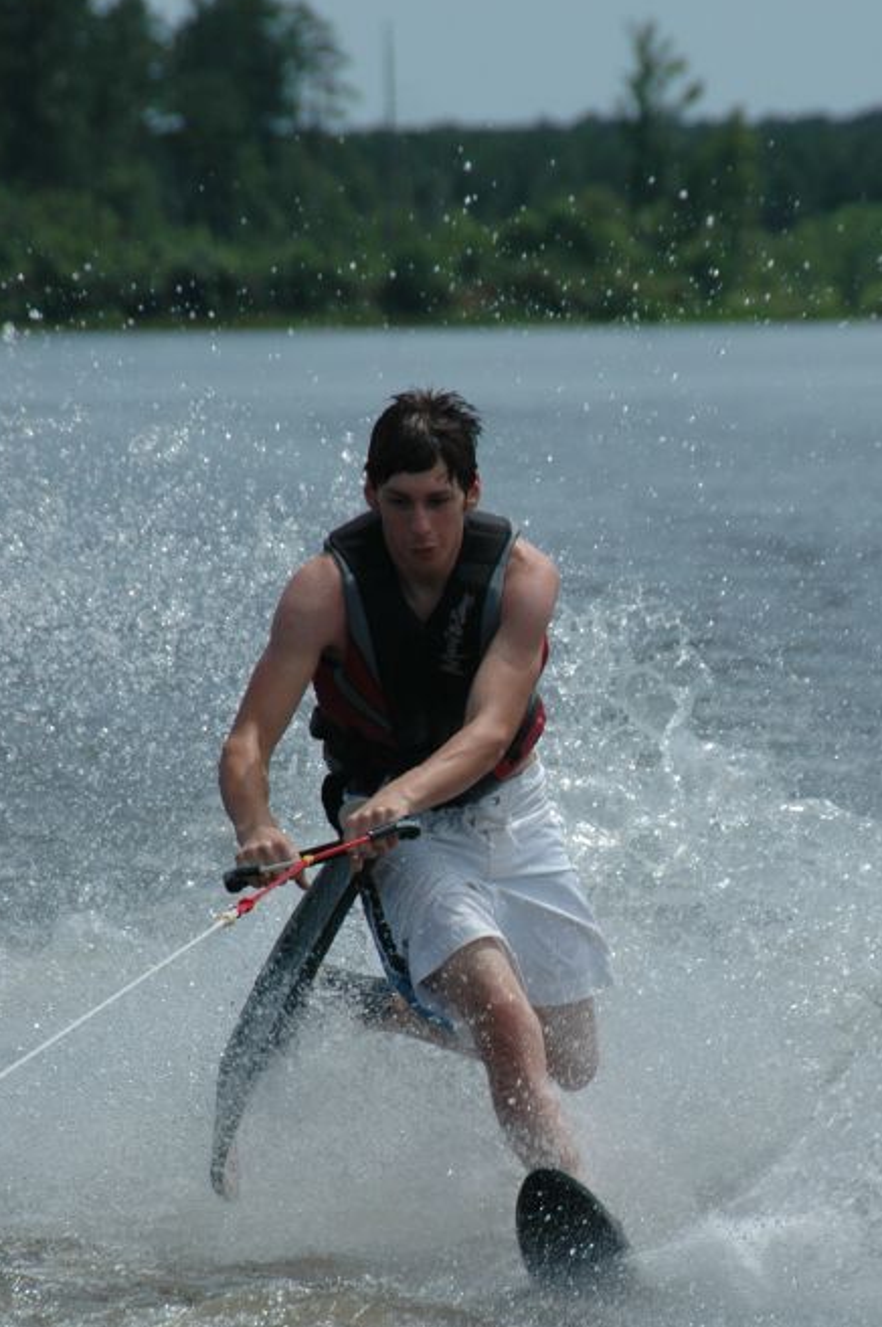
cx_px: 633
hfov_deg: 2.9
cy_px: 888
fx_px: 17234
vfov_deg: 4.4
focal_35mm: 468
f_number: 7.1
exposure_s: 1/800
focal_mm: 200
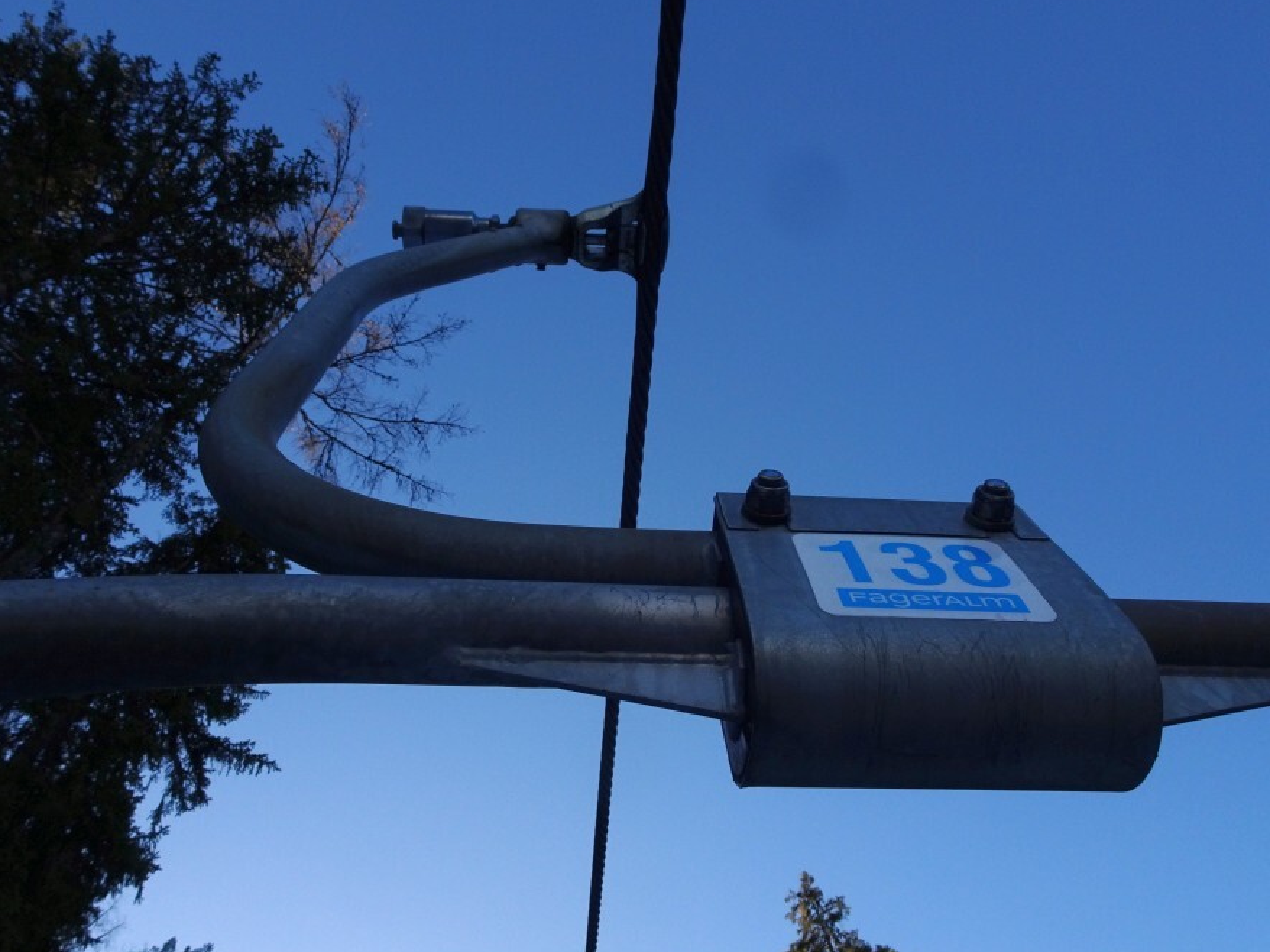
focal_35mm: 28
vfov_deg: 49.6
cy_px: 525
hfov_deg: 63.5
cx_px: 645
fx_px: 1027
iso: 80
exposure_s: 1/800
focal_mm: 4.1
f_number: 3.5
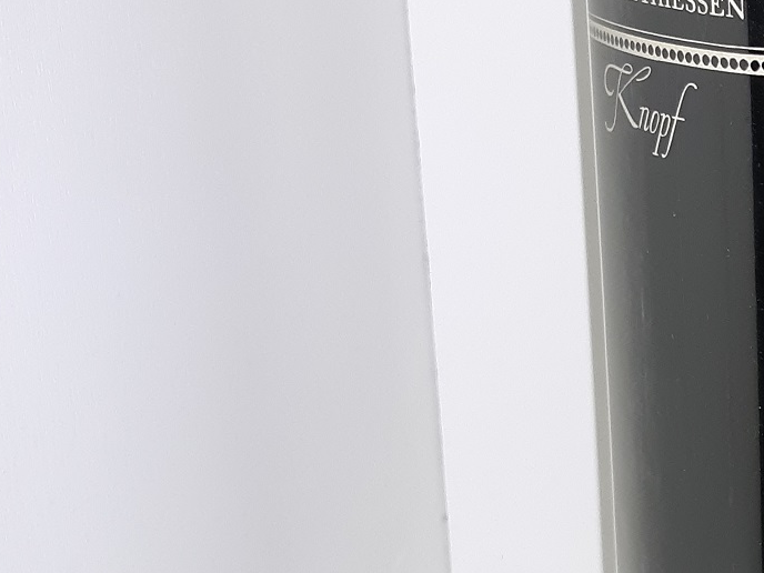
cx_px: 1005
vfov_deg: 17.6
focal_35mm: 84
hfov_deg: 21.1
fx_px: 1854
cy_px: 270
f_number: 1.7
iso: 64
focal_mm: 3.7
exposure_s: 1/120
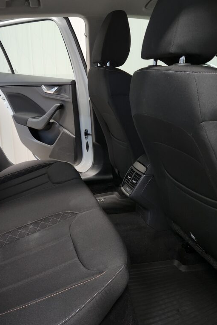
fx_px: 289
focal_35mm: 32
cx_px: 79
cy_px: 162
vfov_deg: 58.7
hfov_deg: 40.8
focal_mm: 5.4
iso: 320
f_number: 1.8
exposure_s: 1/100
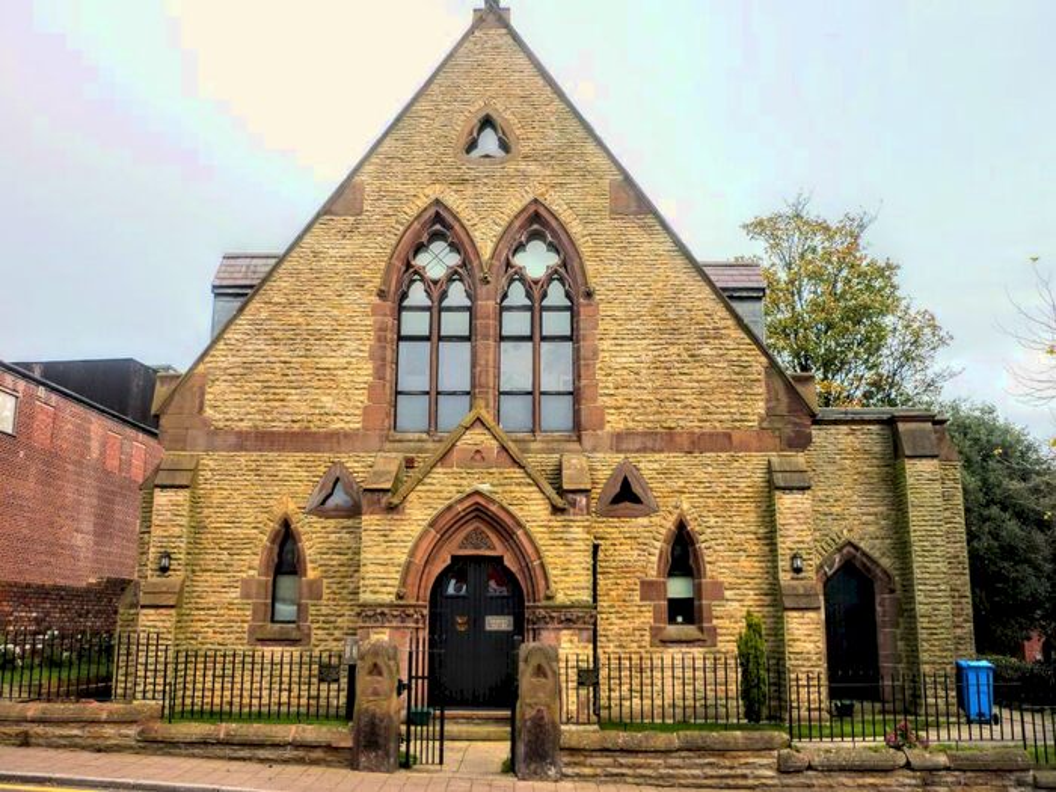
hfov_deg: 55.4
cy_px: 396
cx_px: 528
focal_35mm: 33
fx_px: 1007
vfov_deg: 42.9
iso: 80
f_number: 2.8
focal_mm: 5.5
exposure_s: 1/250
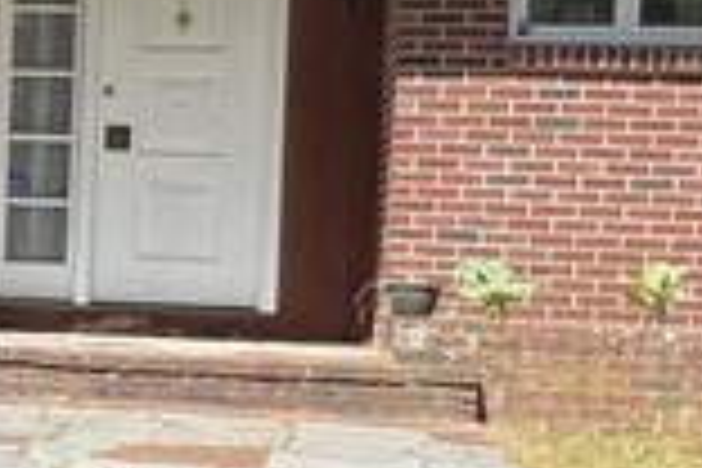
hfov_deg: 21.6
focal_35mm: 89
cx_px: -90
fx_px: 1735
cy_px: 288
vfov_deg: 15.3
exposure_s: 1/779
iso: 32
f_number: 1.8
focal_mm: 1.57
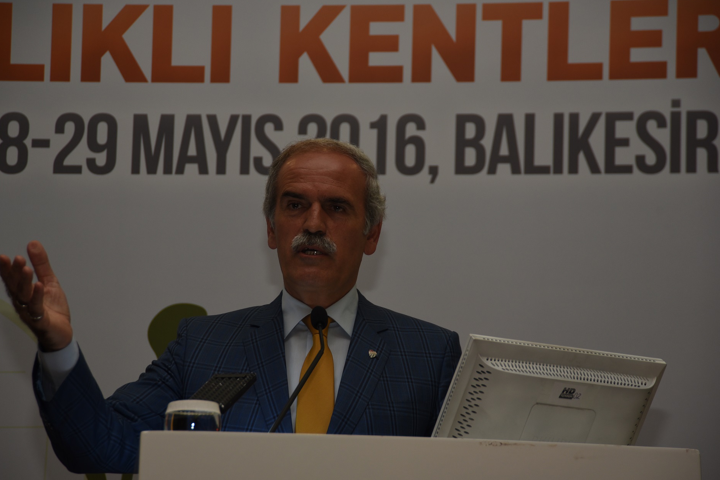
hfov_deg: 16.0
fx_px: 2559
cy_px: 252
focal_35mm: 128
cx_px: 337
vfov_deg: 10.7
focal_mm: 120
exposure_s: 1/60
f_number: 5.6
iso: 400
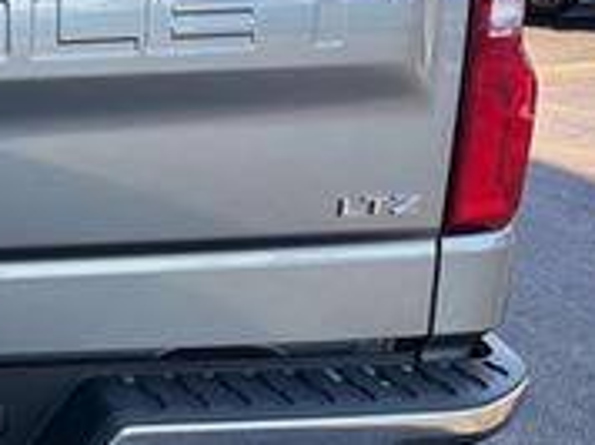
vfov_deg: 21.5
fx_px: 1167
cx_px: -174
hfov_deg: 24.9
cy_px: 261
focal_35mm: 68
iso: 100
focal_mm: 6.76
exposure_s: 1/878
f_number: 1.78
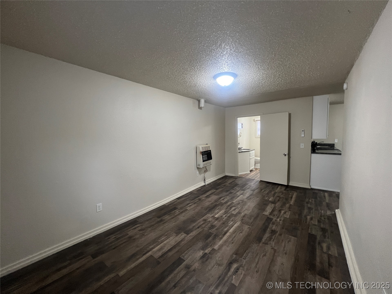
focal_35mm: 13
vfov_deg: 89.9
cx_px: 196
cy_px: 147
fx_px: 147
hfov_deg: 106.2
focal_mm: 1.57
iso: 250
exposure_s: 1/60
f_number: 1.8
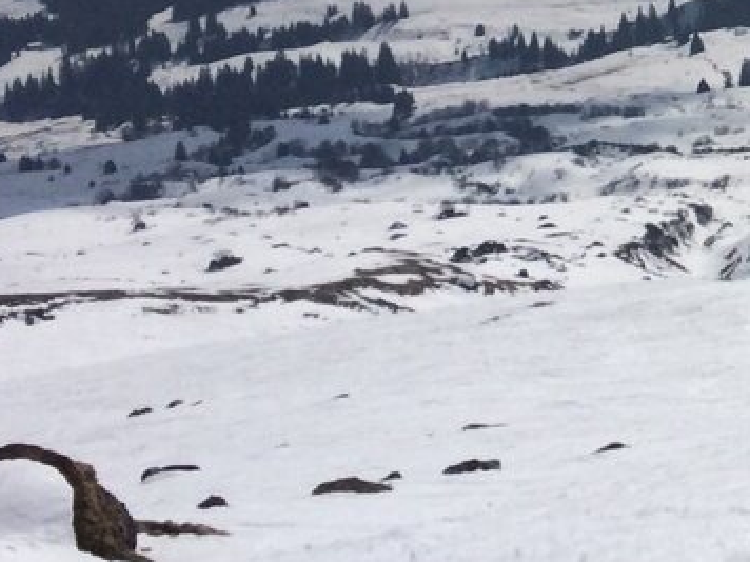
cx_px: 1314
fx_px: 2492
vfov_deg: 12.6
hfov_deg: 15.1
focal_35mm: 115
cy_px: -124
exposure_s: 1/13699
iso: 32
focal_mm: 4.12
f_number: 2.2
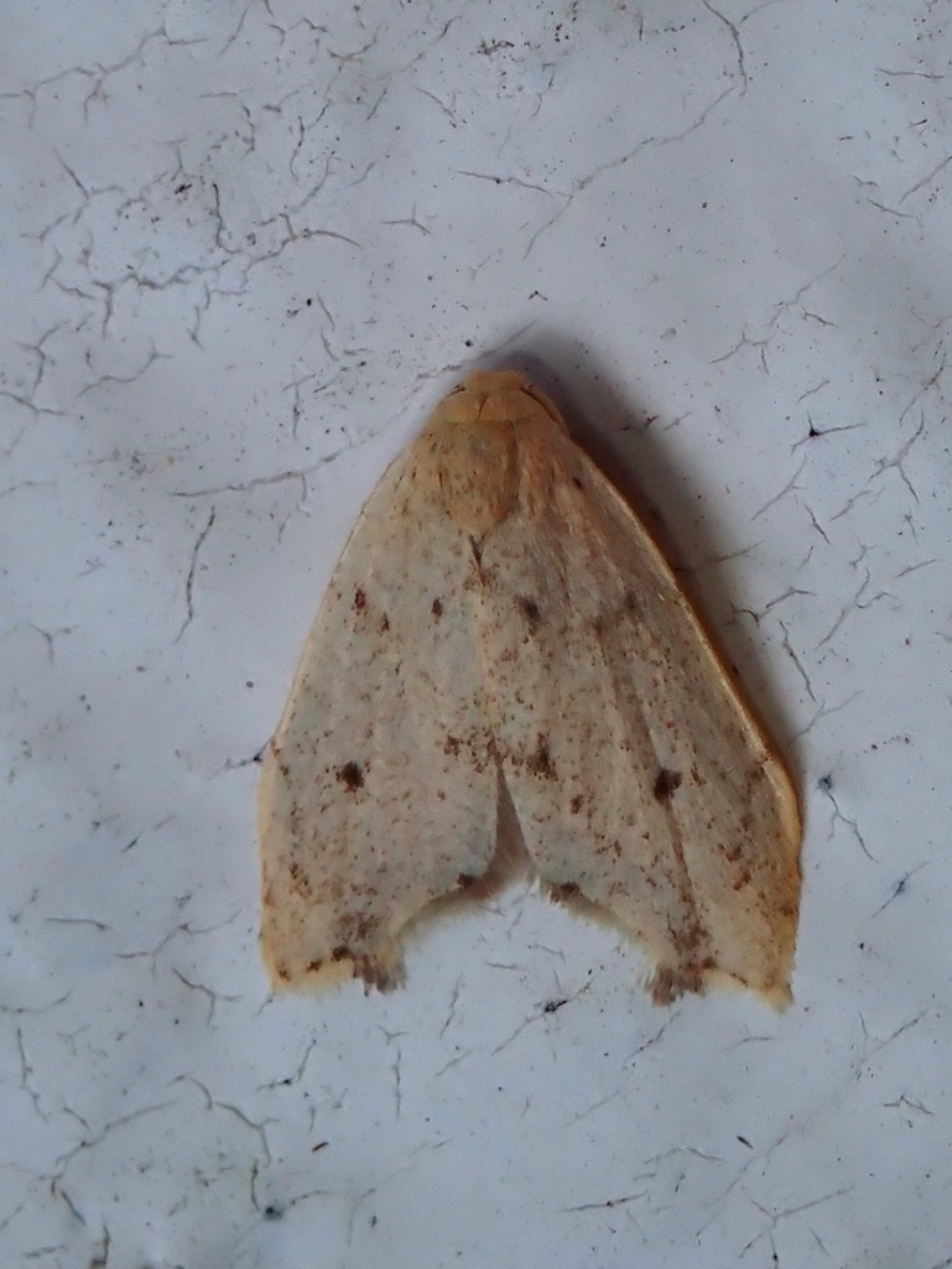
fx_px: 3665
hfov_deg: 14.8
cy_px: 634
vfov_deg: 19.6
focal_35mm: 100
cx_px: 476
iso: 100
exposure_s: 1/400
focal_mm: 18
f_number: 6.3
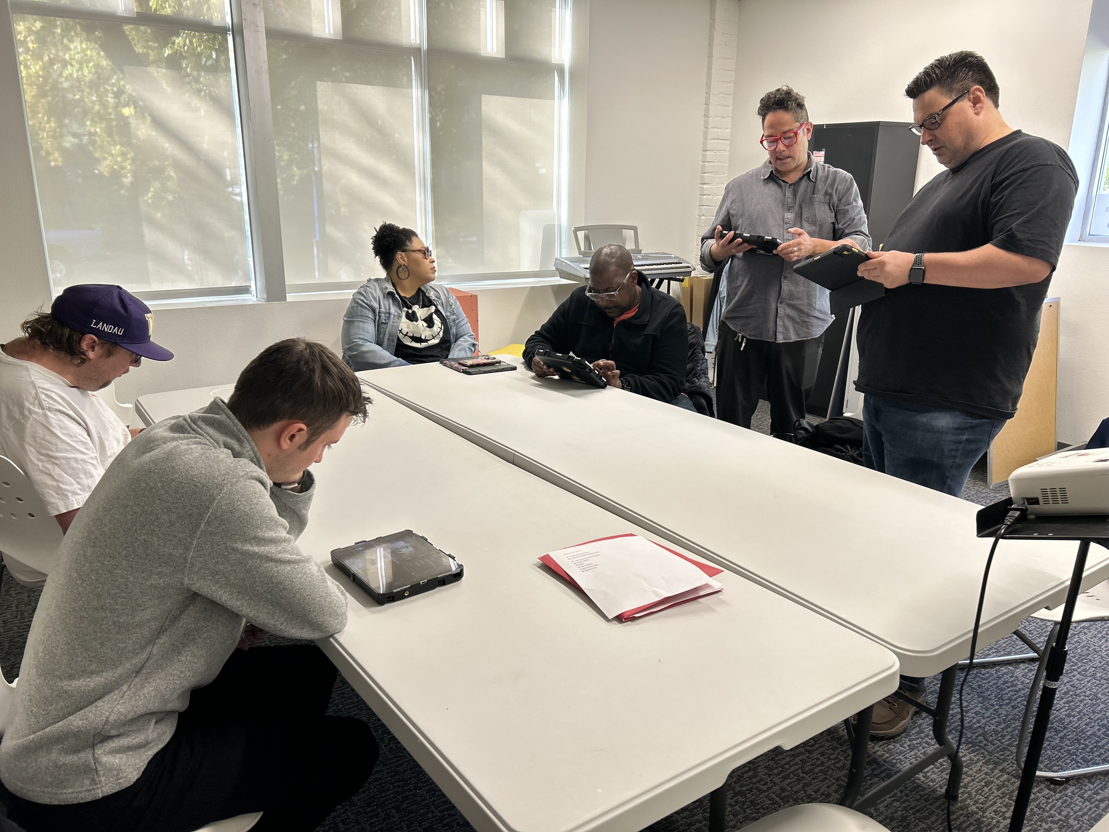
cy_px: 416
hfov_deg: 67.3
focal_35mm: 26
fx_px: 833
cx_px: 554
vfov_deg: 53.1
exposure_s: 1/121
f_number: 1.5
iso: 100
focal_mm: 5.7
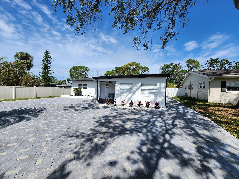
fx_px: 90
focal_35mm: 13
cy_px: 90
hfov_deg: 106.2
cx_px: 120
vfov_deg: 89.9
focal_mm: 2.2
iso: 50
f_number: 2.2
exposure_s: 1/2210
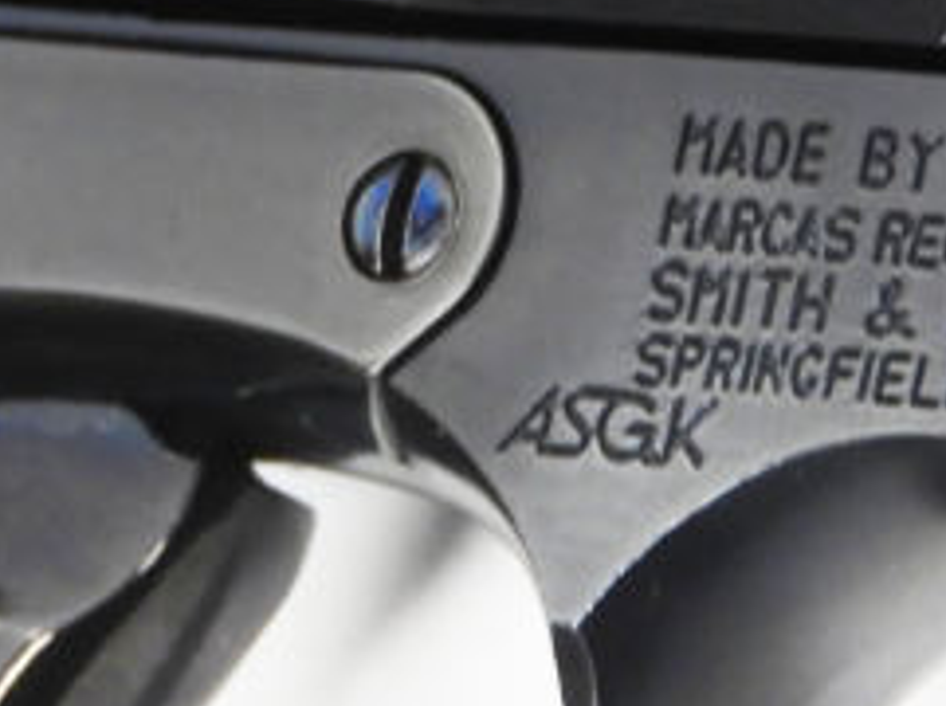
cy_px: -173
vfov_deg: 4.7
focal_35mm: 316
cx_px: 357
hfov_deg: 6.3
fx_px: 8623
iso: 200
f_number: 4.8
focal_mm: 17
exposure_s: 1/15
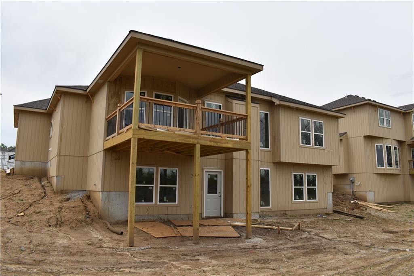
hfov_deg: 67.4
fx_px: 310
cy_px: 138
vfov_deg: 47.9
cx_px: 207
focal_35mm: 27
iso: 100
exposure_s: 1/200
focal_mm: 18
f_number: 11
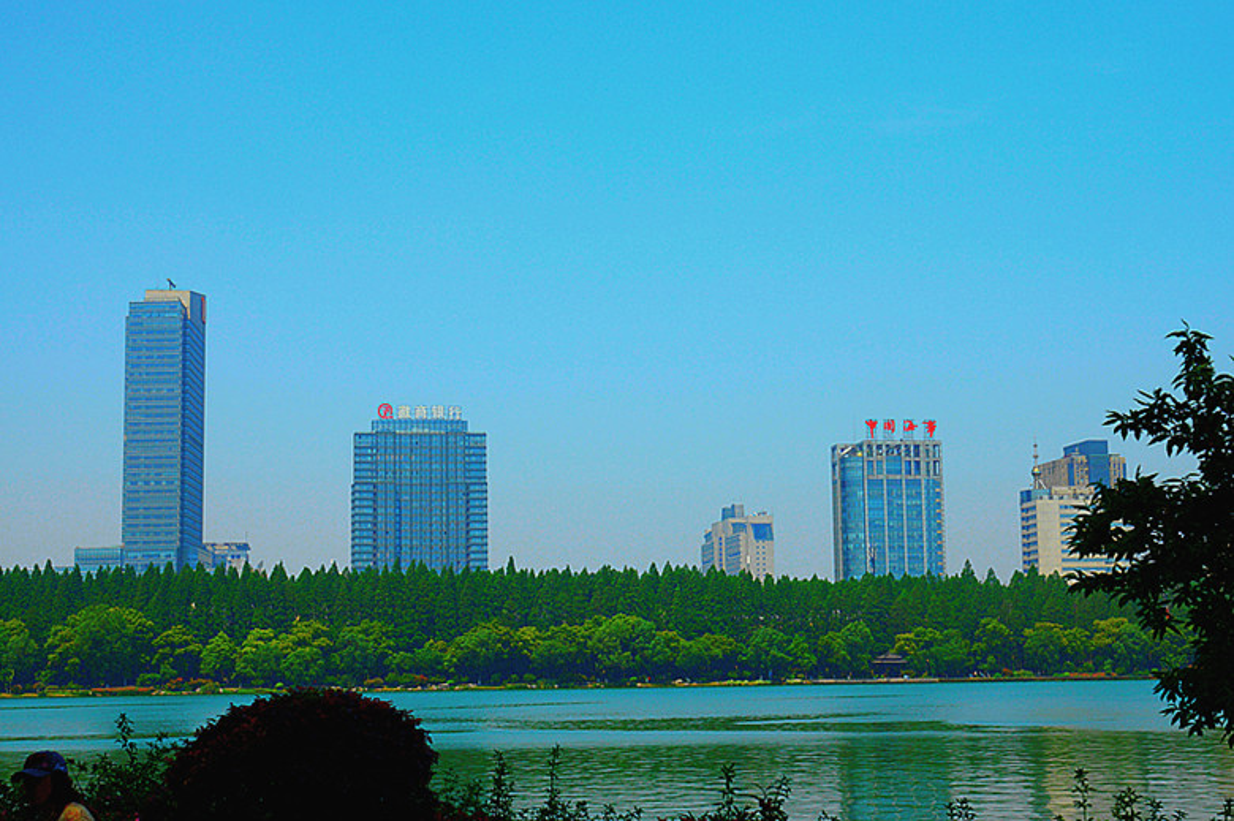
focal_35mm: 52
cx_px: 617
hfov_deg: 37.9
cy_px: 410
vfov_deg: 25.7
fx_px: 1798
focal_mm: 35
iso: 100
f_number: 8
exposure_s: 1/250
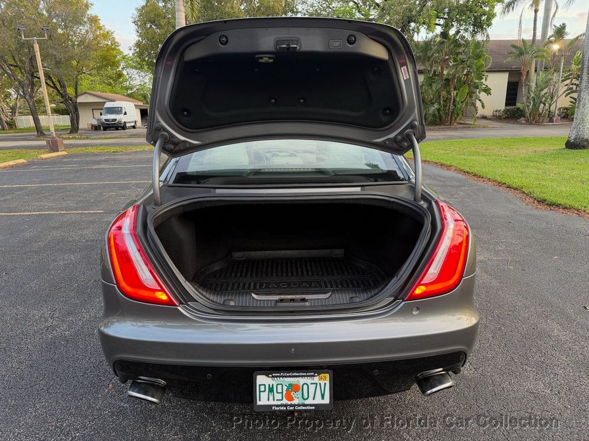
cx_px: 294
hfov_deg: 71.6
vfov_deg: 56.8
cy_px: 220
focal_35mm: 24
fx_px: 408
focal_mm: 6.76
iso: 80
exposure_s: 1/70
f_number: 1.78
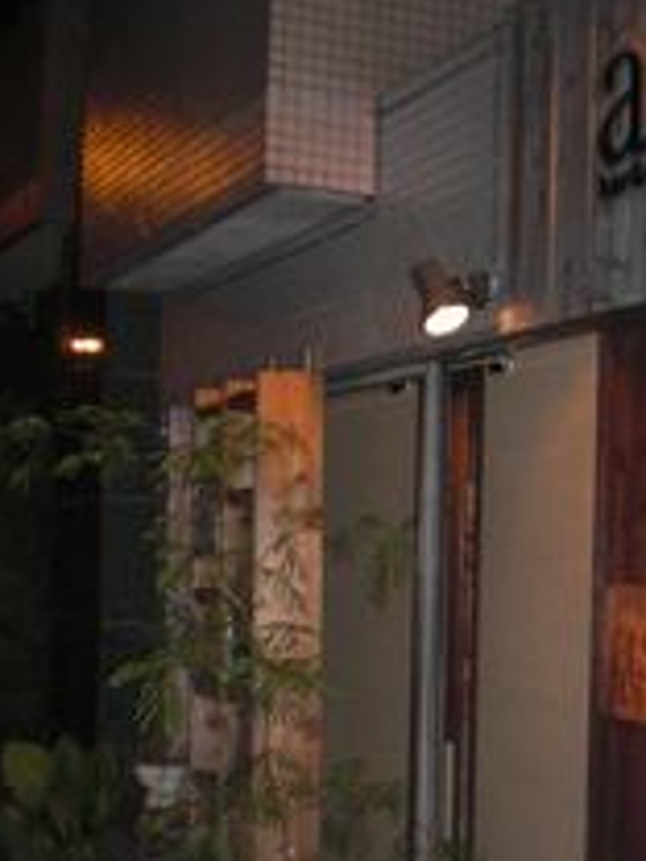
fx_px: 1568
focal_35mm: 63
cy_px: 540
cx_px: 499
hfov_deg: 23.0
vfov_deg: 30.6
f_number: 3.1
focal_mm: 6.3
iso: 200
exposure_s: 1/60
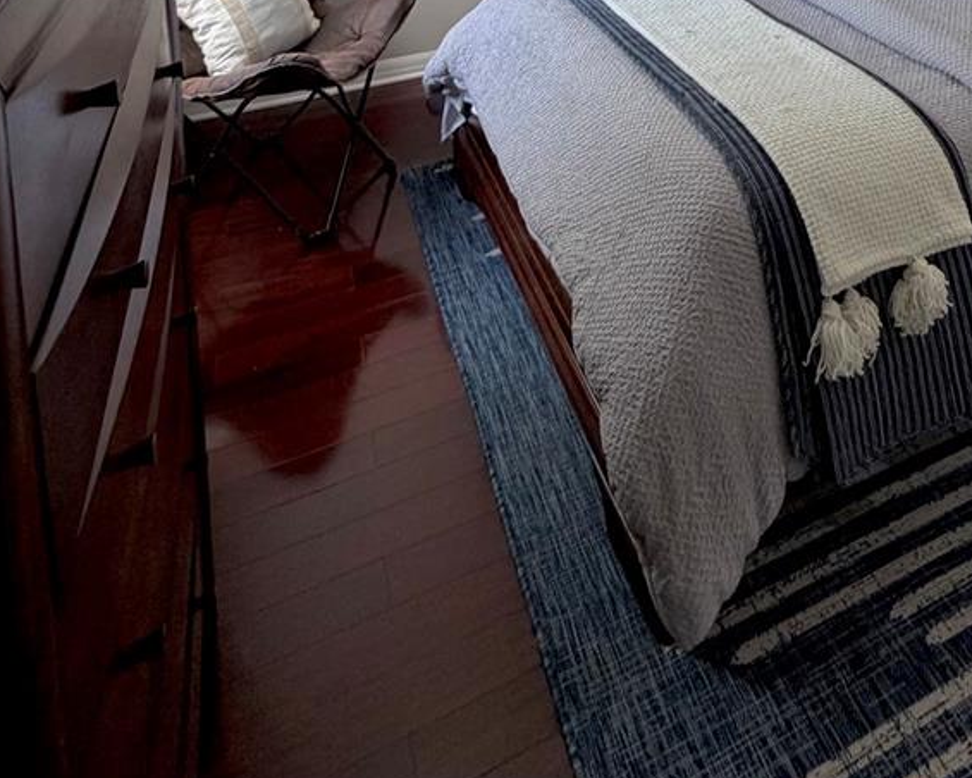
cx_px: 645
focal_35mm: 29
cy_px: -203
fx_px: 834
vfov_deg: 35.9
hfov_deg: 59.1
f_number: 2.2
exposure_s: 1/60
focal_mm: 2.22
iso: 160
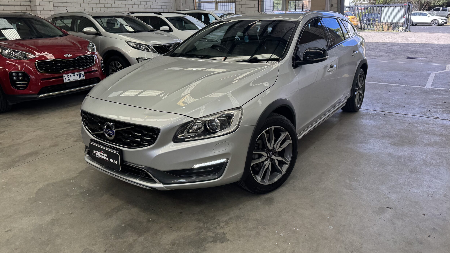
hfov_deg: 69.9
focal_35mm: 27
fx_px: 322
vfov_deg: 42.4
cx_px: 228
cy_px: 88
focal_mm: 6.76
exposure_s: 1/499
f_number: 1.78
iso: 80
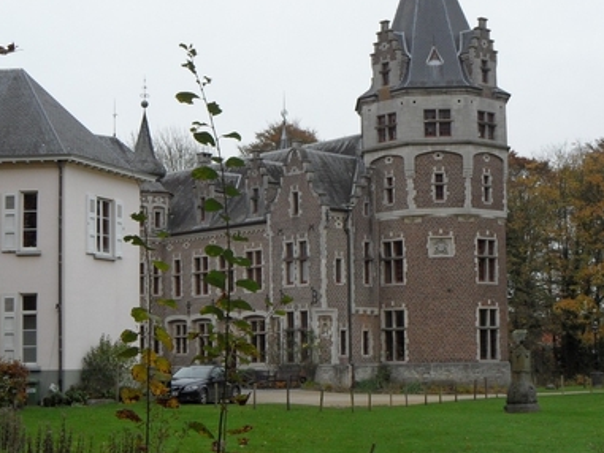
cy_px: 228
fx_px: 1100
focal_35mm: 63
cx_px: 279
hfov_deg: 30.7
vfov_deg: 23.3
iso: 100
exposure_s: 1/125
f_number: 3.6
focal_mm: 6.5
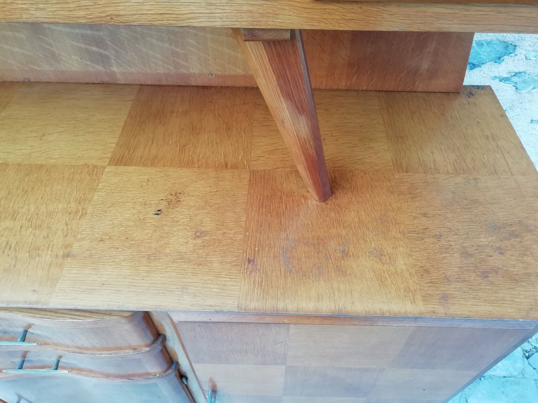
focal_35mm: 26
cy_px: 202
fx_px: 404
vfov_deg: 53.1
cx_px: 269
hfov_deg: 67.3
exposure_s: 1/100
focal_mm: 3.46
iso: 64
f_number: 2.2
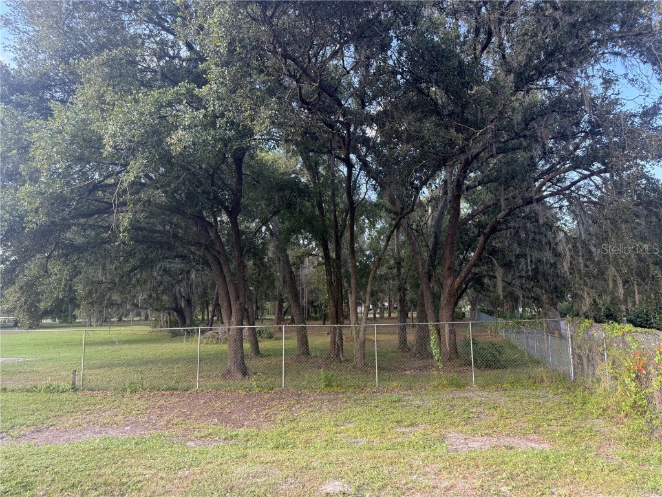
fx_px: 459
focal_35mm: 24
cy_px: 248
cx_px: 331
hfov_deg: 71.6
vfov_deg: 56.8
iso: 100
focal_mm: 6.76
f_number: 1.78
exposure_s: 1/335
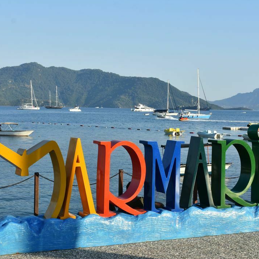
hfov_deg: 25.5
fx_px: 573
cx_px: 129
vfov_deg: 25.5
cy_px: 129
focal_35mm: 68
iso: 250
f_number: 8
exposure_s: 1/500
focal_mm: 35
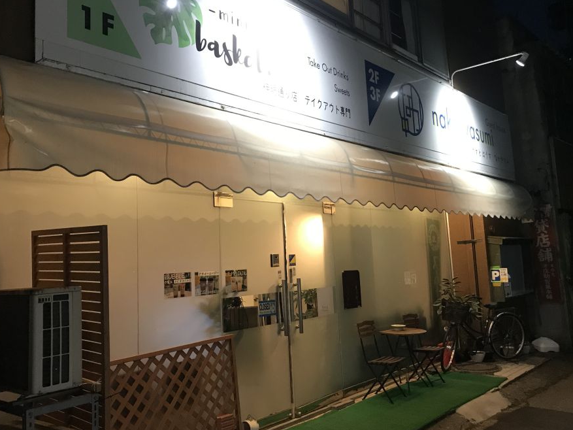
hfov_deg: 53.9
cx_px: 297
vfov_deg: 41.7
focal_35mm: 34
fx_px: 563
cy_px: 183
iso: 100
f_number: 1.8
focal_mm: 3.99
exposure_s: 1/14
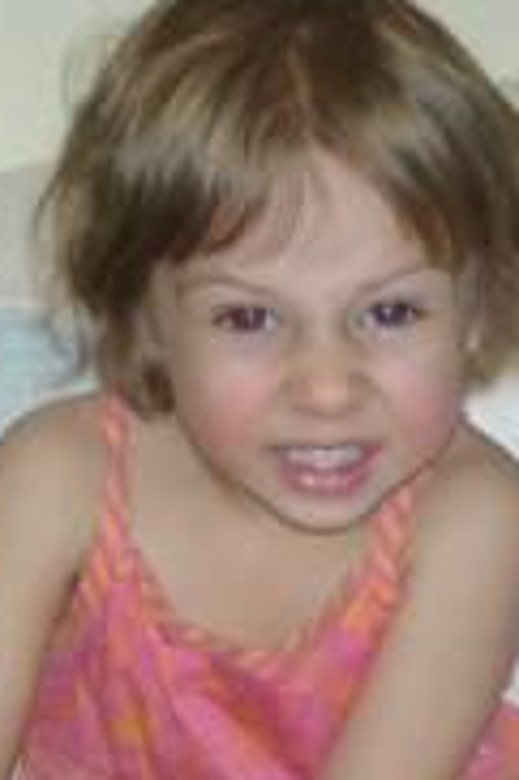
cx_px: 240
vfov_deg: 11.0
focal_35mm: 185
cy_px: 759
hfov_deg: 7.4
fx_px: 4008
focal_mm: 10.1
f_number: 3.7
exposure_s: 1/120
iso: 121
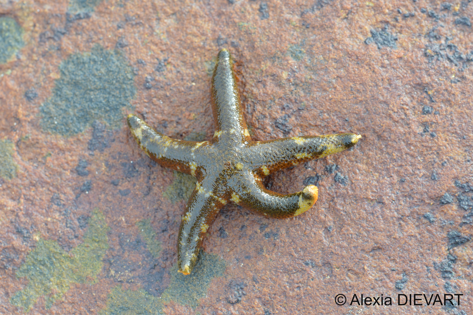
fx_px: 1772
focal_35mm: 135
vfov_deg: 10.1
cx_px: 236
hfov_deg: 15.2
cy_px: 158
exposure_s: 1/125
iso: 400
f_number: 7.1
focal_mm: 90
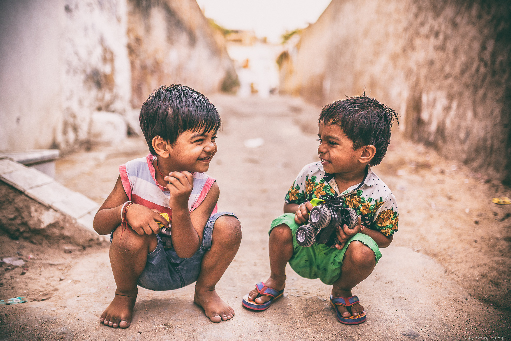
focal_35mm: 36
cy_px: 175
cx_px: 249
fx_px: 511
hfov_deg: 53.1
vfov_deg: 36.9
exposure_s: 1/200
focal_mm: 35
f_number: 1.4
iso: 125
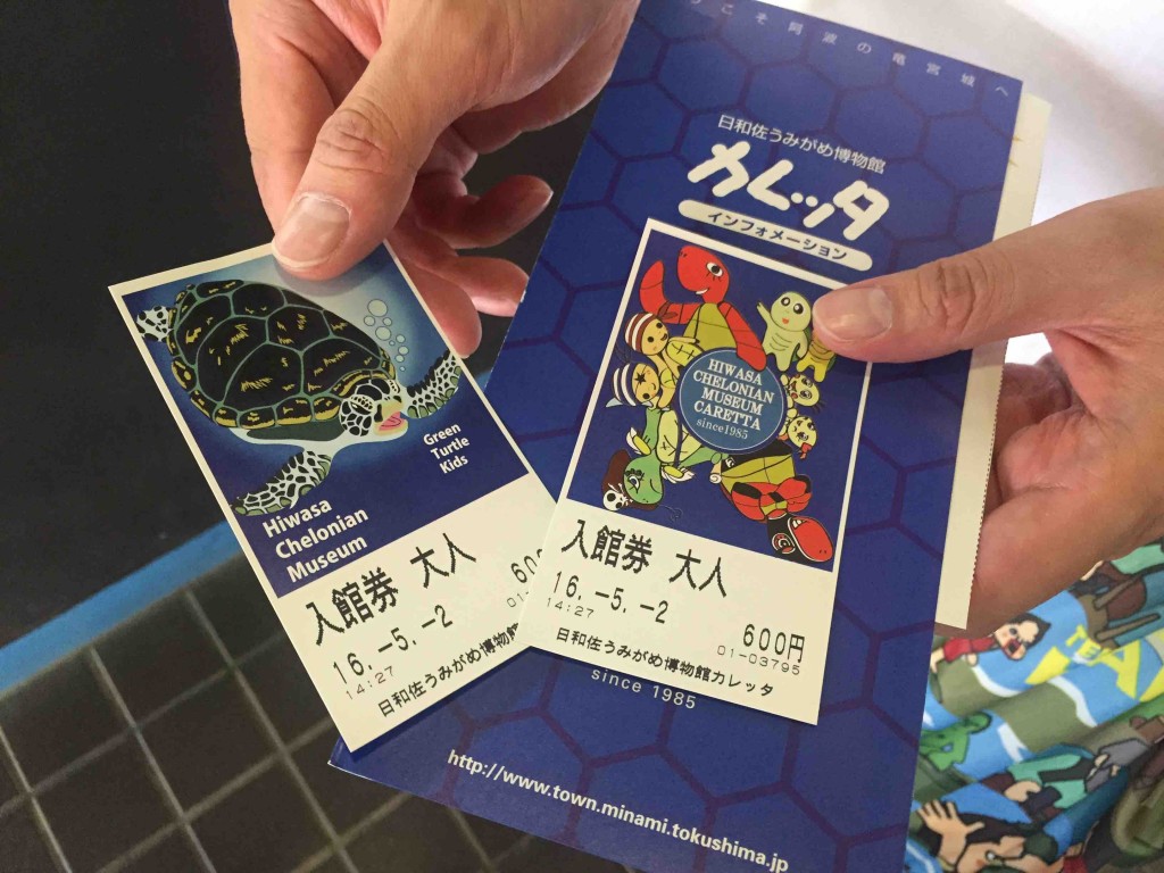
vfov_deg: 48.2
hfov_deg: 61.7
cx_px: 582
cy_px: 436
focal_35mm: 29
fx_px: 975
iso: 160
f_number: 2.2
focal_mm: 4.15
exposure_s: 1/30
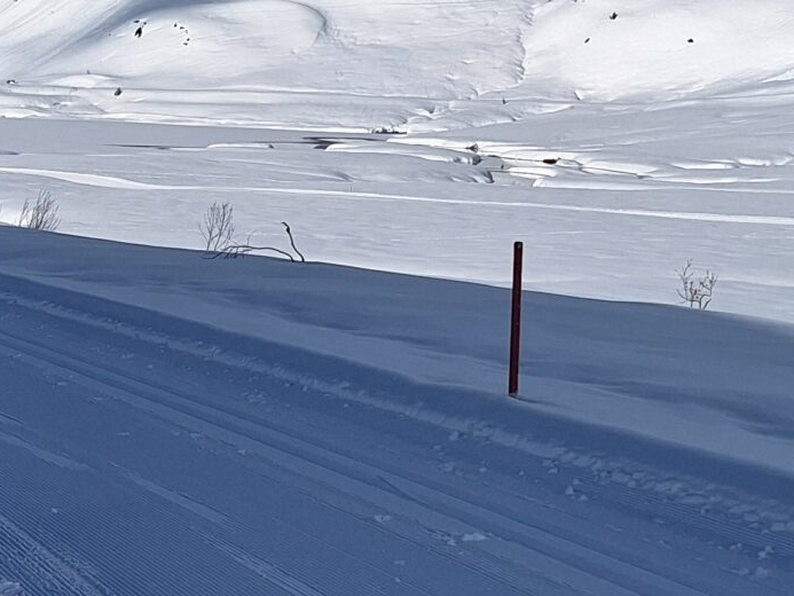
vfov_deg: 17.2
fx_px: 1950
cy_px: 83
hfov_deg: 22.9
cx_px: 262
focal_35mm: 85
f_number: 1.8
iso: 40
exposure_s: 1/7143
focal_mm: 5.54
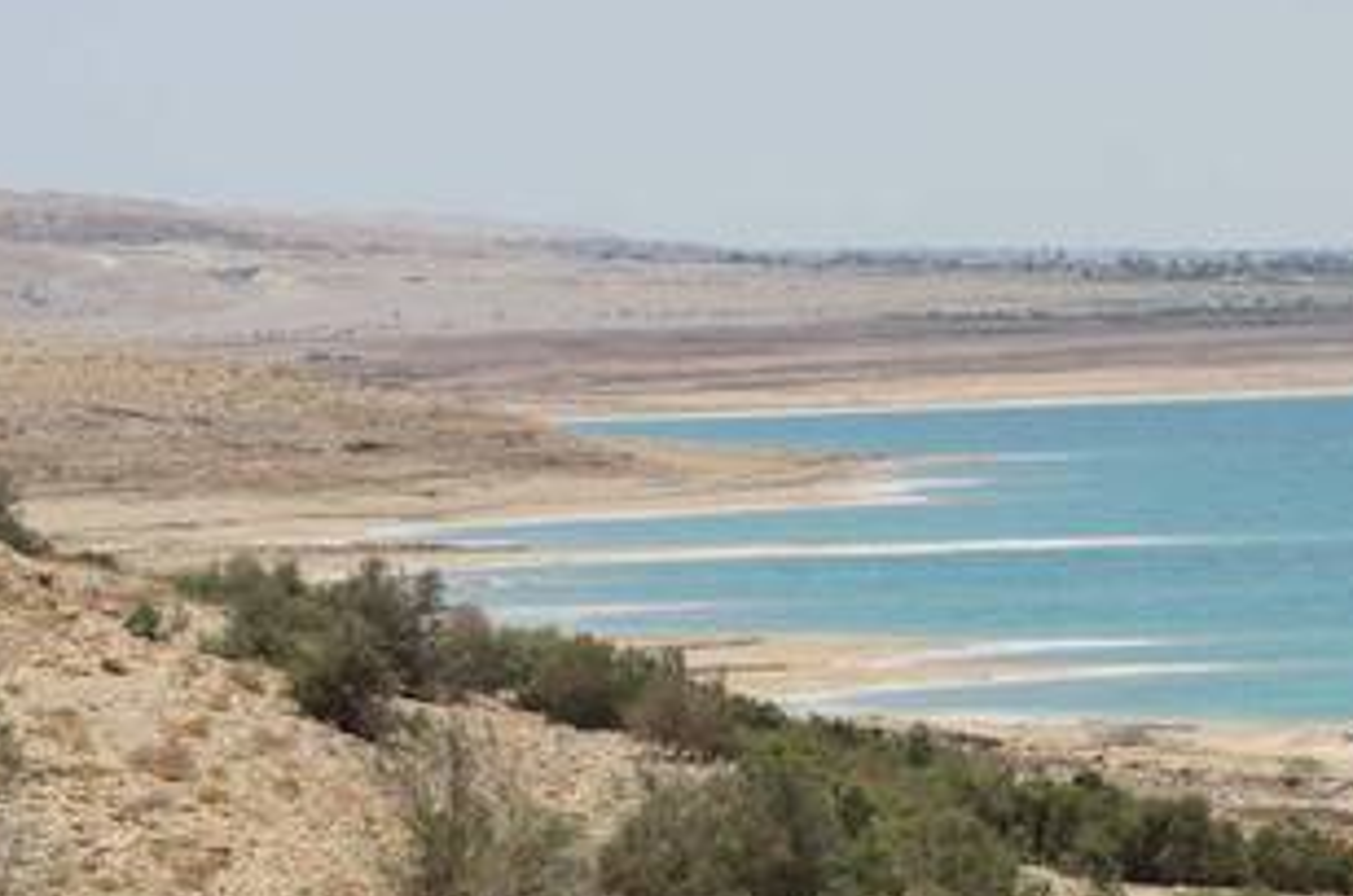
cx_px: 1059
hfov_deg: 10.8
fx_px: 7164
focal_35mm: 191
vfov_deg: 7.2
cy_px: 538
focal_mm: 56
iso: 100
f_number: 11
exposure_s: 1/200
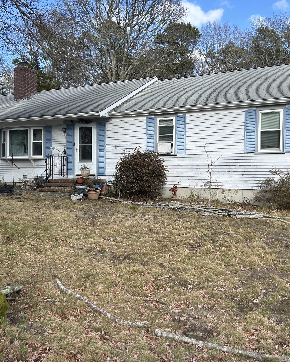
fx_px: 365
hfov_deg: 43.3
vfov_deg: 52.8
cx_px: 138
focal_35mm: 34
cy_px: 181
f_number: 1.5
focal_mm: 5.7
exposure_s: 1/2008
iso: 50
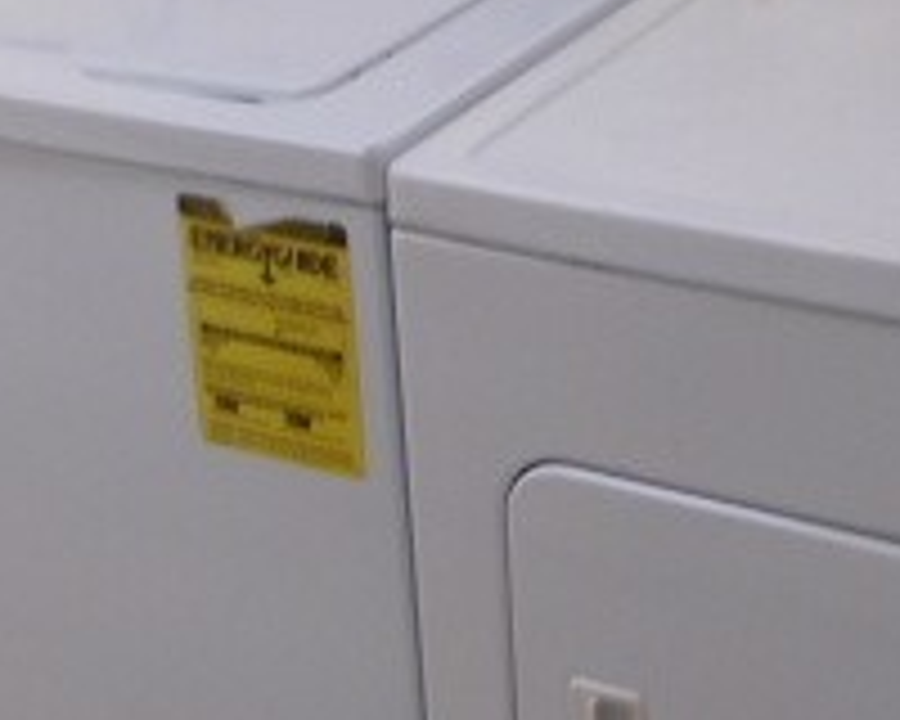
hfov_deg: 24.4
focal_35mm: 78
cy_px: 486
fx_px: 2078
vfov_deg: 19.6
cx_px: 423
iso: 125
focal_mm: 4.5
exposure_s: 1/30
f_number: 3.4
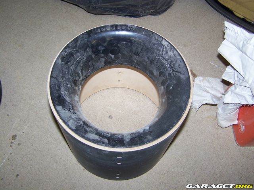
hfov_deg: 49.0
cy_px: 95
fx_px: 279
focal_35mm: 38
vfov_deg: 37.7
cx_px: 127
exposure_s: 1/60
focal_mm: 6.3
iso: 80
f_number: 2.8
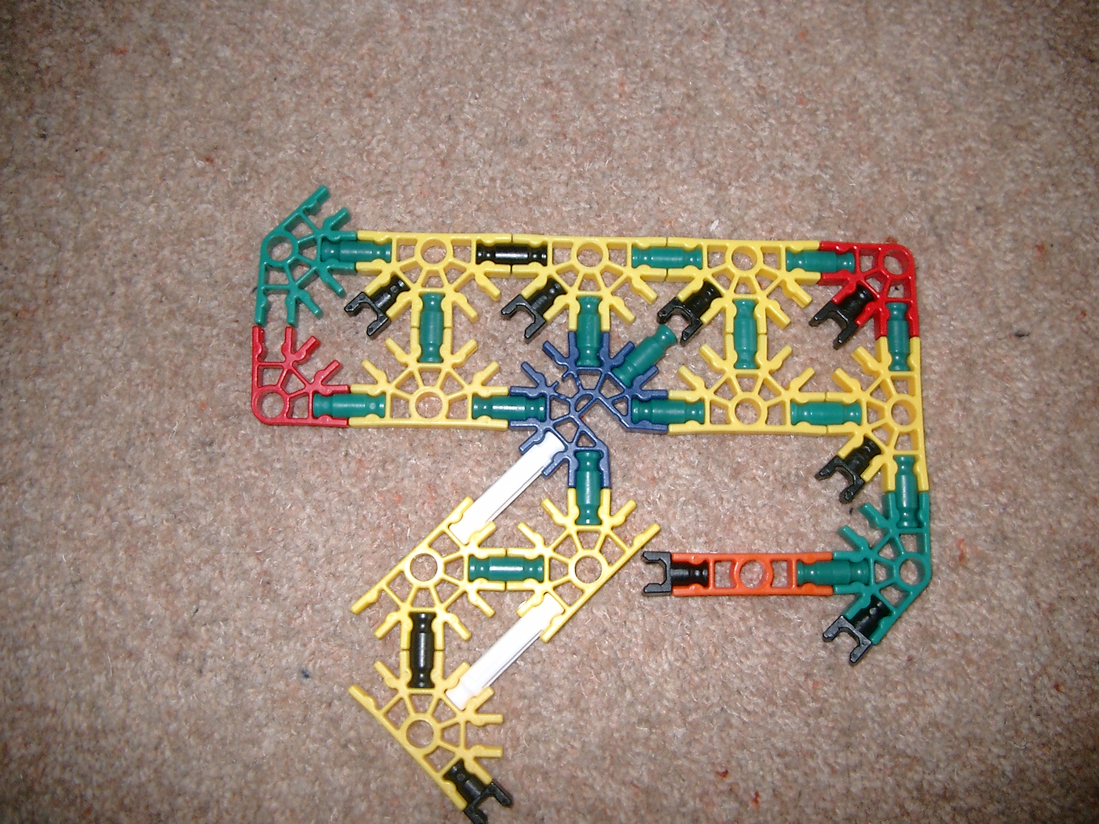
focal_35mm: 37
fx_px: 1175
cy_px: 412
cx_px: 550
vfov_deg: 38.7
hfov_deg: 50.1
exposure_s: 1/60
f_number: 2.6
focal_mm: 7.6
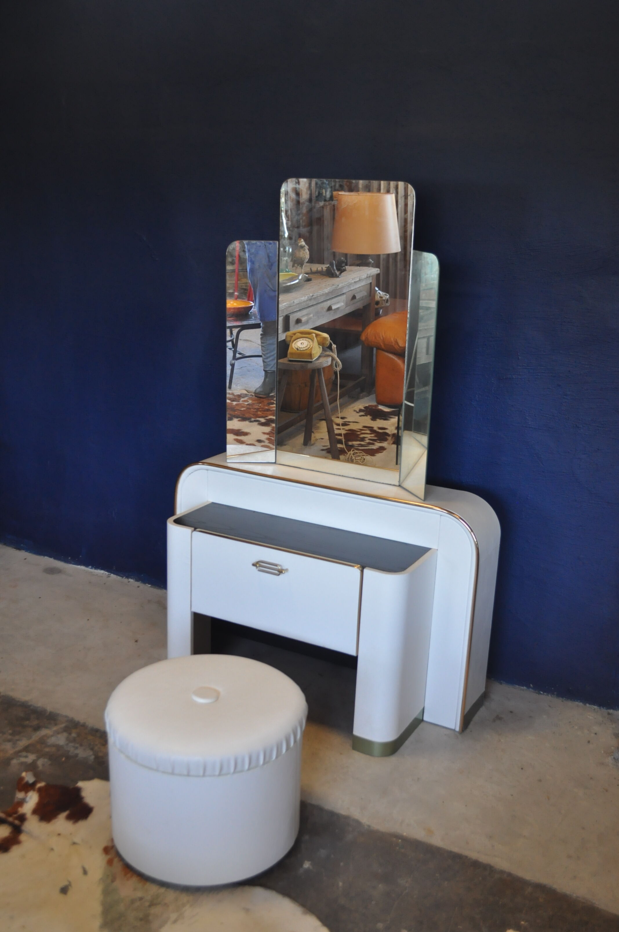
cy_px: 466
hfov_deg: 36.8
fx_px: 931
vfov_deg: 53.2
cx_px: 310
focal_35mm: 36
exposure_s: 1/60
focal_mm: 24
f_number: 4
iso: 800
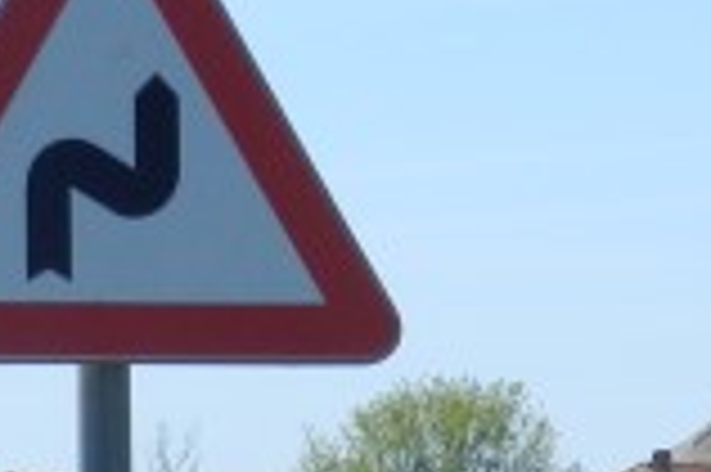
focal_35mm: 400
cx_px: 369
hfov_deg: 5.2
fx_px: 7892
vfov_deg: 3.4
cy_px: 863
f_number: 4.8
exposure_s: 1/800
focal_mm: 13.5
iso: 160
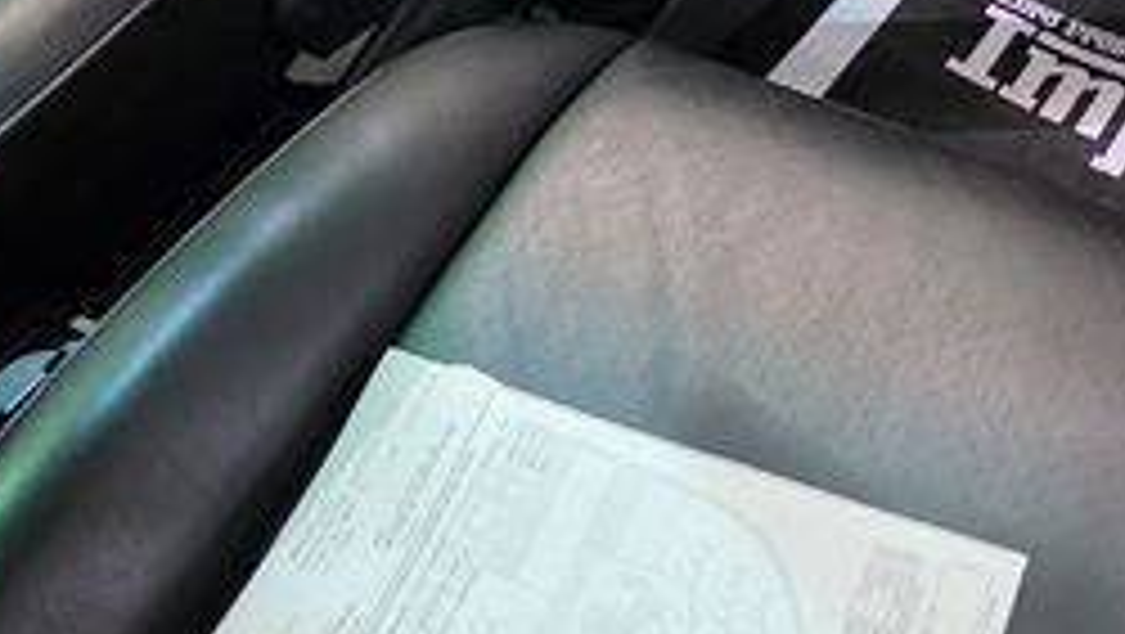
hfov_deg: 27.2
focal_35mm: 77
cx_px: 796
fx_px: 2298
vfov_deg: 14.7
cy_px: -288
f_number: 1.7
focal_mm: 6.3
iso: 1600
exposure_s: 1/60
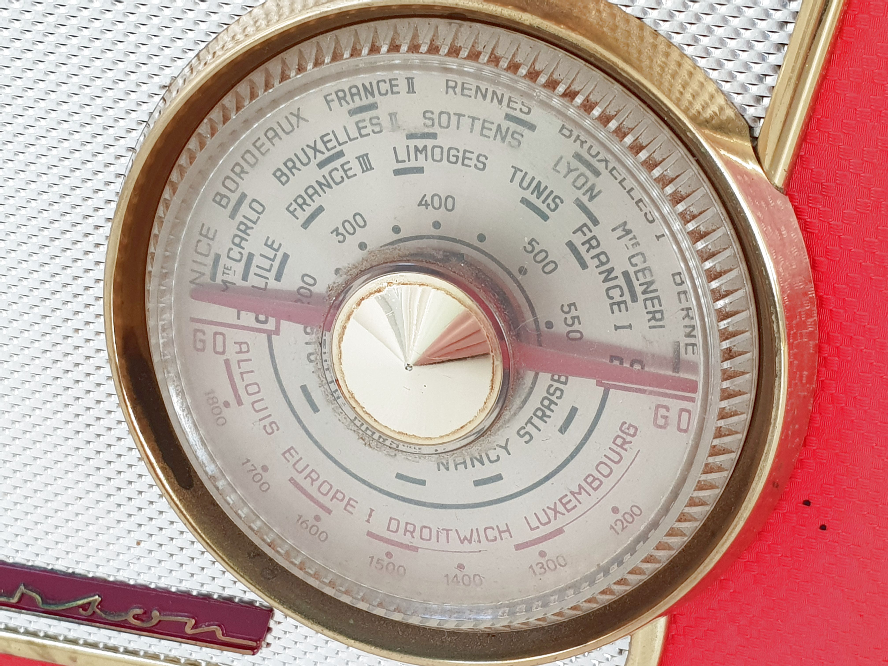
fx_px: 667
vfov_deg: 53.1
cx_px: 444
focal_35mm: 26
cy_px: 333
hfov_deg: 67.3
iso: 80
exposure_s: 1/50
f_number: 2.4
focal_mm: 4.3
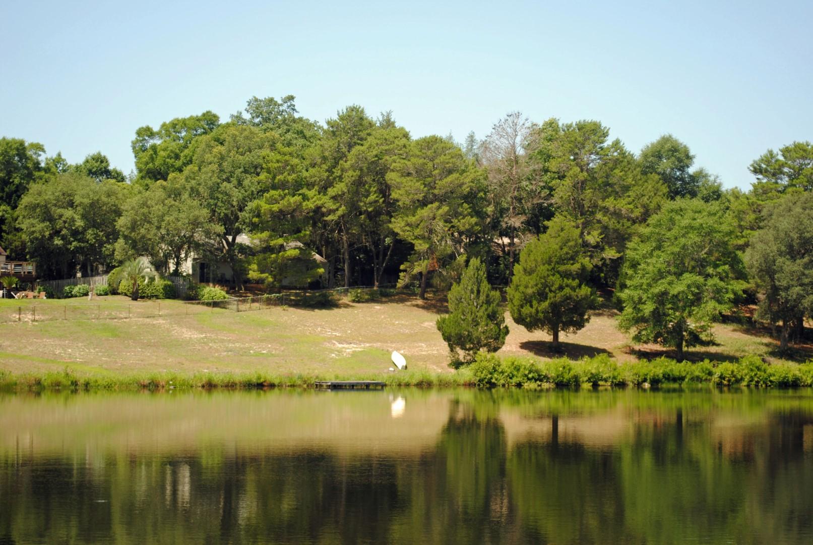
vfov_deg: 16.6
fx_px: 1865
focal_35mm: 82
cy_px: 272
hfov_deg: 24.6
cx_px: 406
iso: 100
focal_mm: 55
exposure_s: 1/200
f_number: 7.1
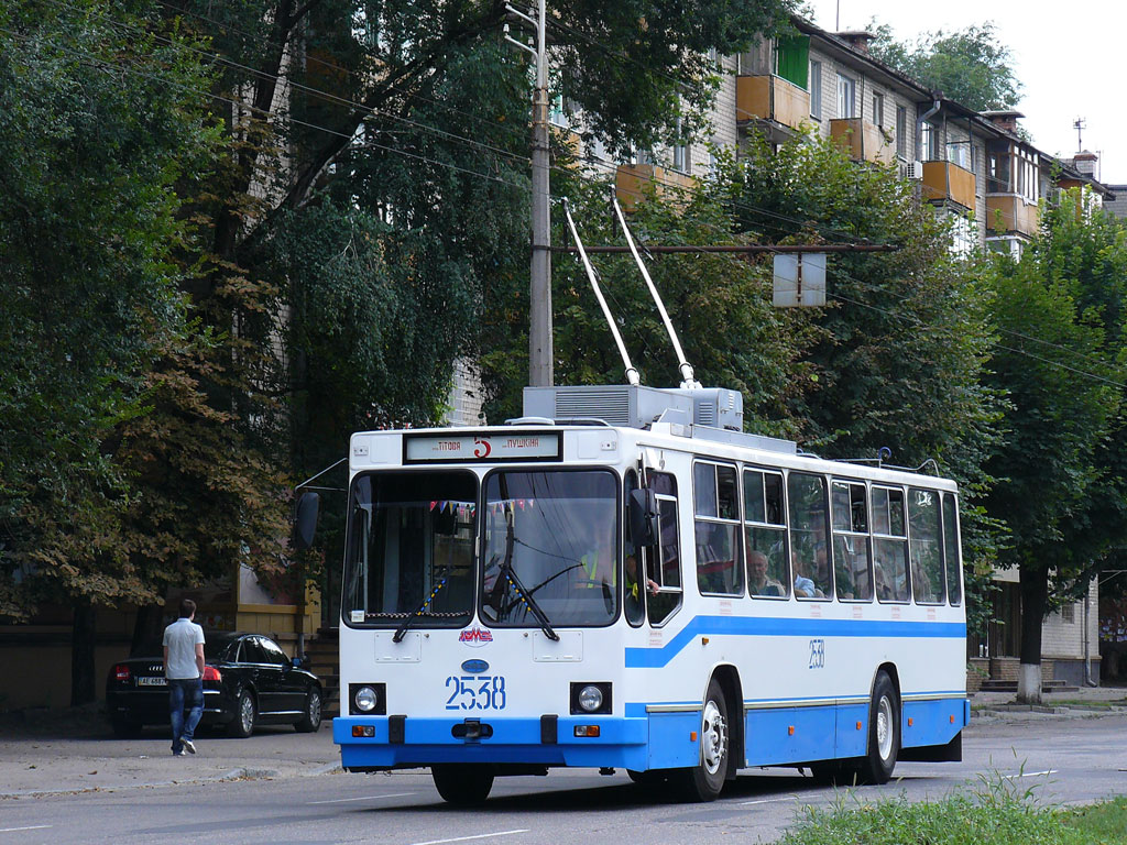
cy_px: 422
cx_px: 564
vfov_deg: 12.0
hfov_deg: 15.9
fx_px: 4037
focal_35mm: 124
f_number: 3.2
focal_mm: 20.7
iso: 100
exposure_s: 1/400
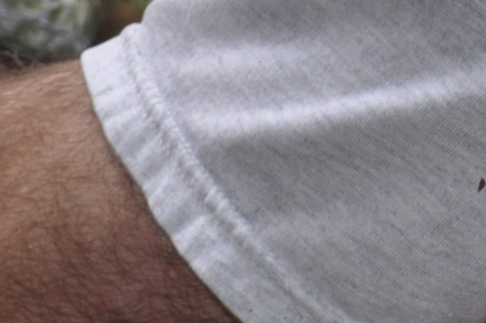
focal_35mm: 249
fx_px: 3358
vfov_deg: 5.4
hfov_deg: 8.2
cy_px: -251
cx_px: 471
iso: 280
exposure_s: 1/30
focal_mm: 24
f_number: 4
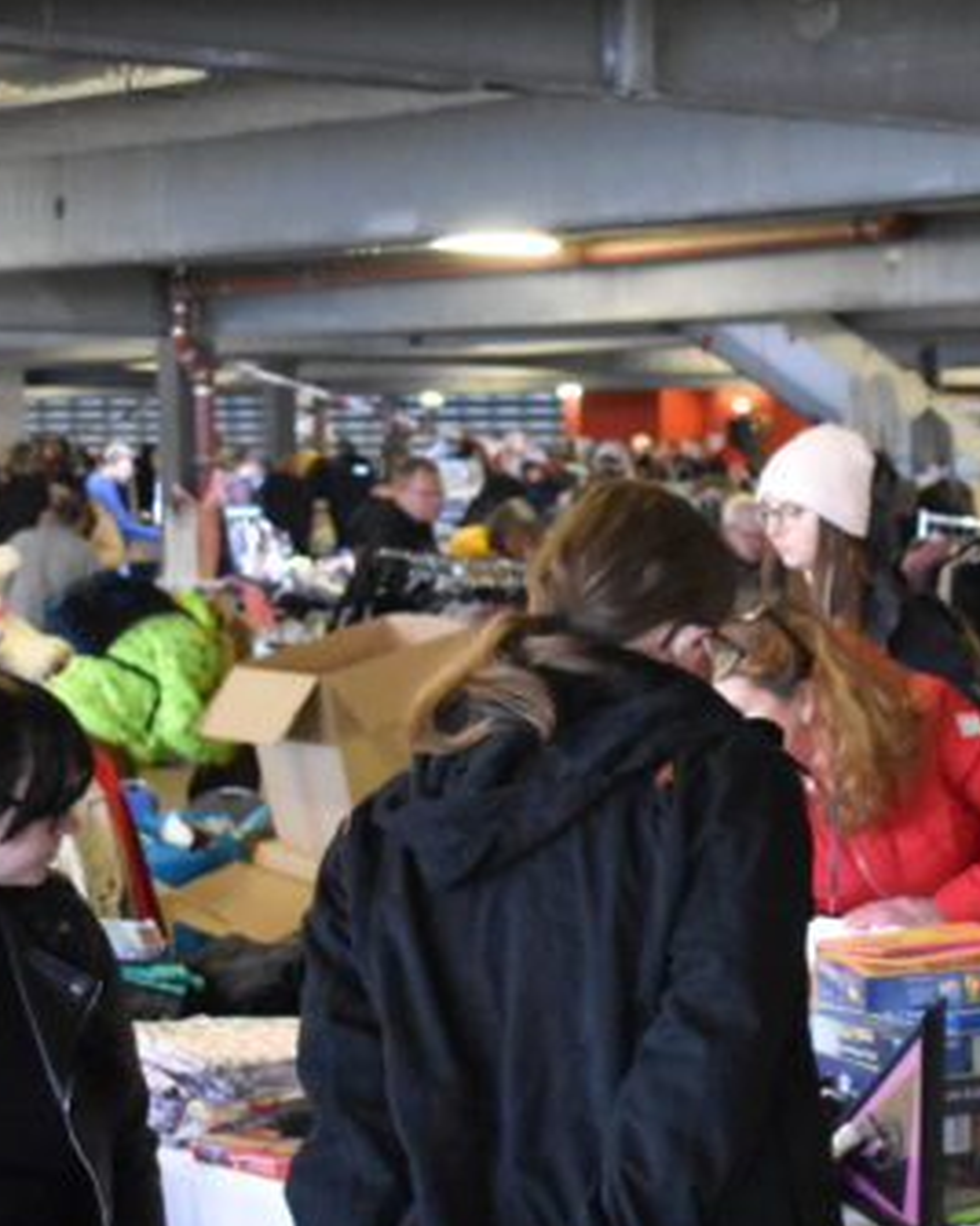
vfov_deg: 19.1
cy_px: 805
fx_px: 3628
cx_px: 1053
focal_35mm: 100
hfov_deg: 15.0
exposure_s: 1/125
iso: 7200
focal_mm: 31
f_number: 4.2
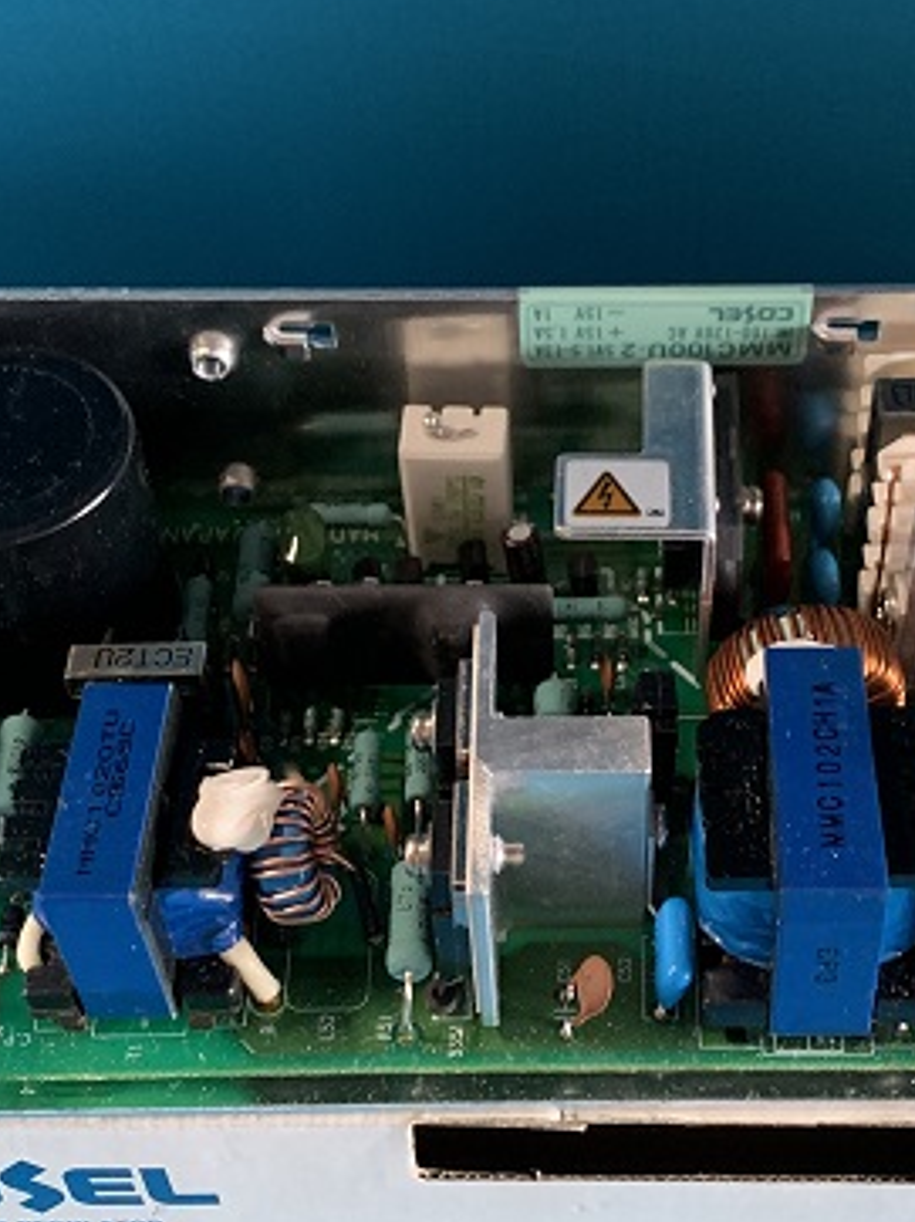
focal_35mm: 58
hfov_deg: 25.1
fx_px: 2047
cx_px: 589
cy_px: 714
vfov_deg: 33.2
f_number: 1.8
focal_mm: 4.25
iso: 320
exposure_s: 1/60
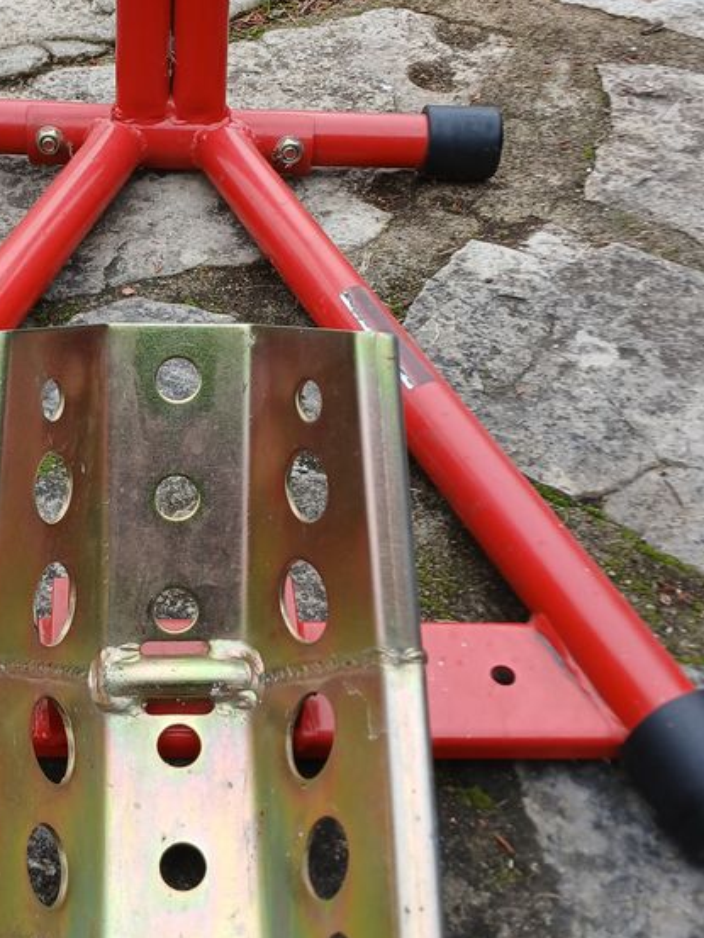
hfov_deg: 30.4
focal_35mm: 47
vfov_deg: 40.2
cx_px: 175
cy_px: 355
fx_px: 1274
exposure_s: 1/50
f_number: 1.8
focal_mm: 3.98
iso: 25
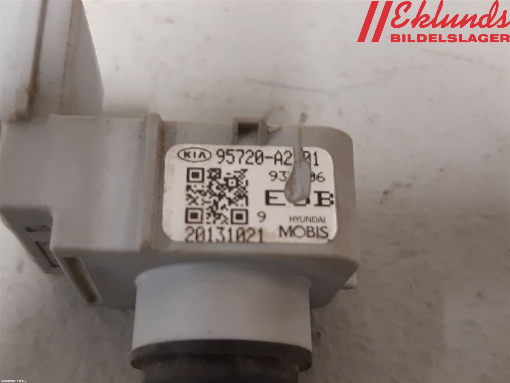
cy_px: 192
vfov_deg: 53.1
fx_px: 383
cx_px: 255
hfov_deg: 67.3
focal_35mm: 26
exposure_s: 1/33
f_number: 1.7
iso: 200
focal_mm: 3.93
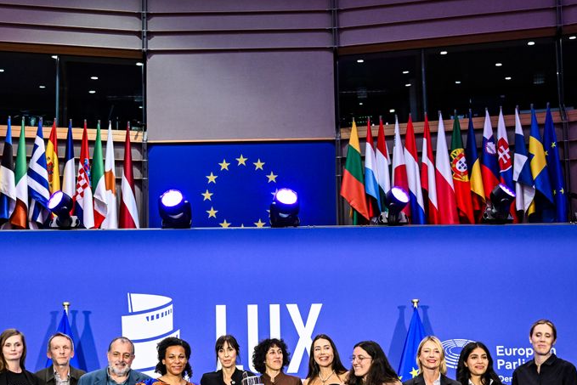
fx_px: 850
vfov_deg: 25.1
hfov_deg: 37.5
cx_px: 251
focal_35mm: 53
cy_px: 312
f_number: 2.8
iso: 1600
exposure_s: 1/320
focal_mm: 30
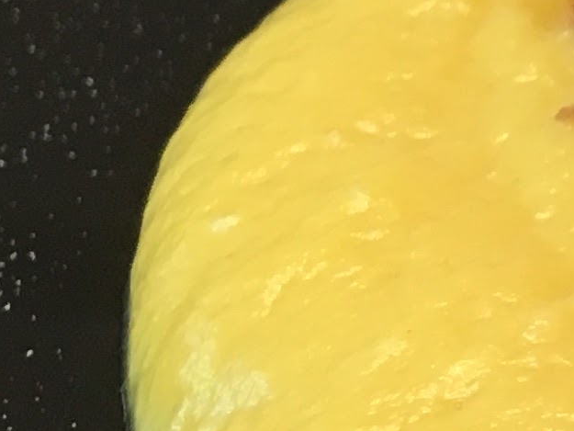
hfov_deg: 9.4
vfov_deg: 7.9
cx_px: 1393
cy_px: 242
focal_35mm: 187
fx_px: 3101
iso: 80
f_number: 2.2
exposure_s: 1/30
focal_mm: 4.15
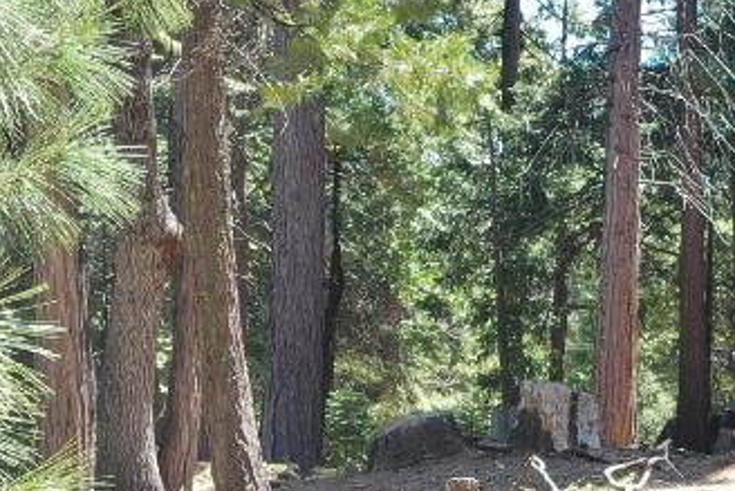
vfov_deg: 10.5
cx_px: 852
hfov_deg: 15.5
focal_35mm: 128
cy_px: 587
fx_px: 2614
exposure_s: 1/120
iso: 100
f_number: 4
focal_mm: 10.26
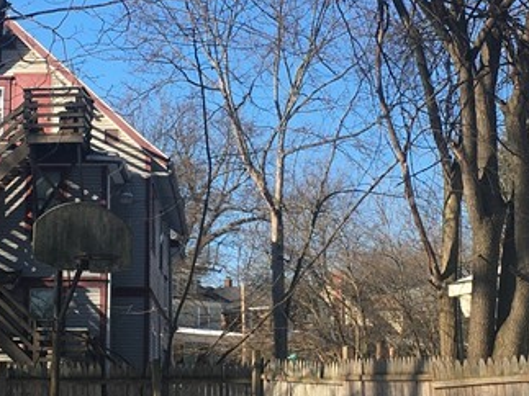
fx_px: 1405
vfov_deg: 16.0
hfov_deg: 21.3
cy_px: 172
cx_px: 188
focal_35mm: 92
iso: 25
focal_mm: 4.15
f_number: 2.2
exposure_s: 1/999
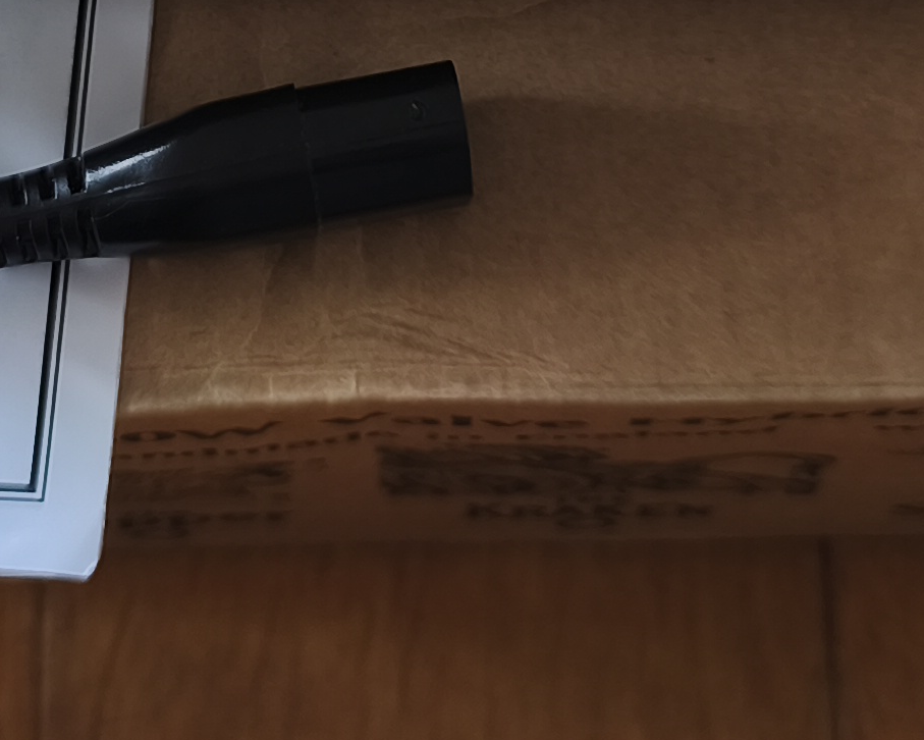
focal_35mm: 101
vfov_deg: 14.2
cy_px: -377
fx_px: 2763
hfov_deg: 19.0
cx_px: 463
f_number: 1.65
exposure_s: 1/99.9
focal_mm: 6.14
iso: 100
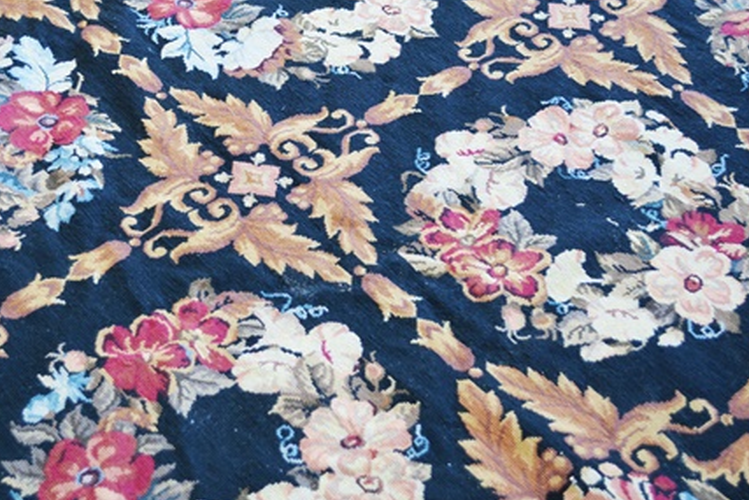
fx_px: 1534
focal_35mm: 74
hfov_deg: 27.3
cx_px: 267
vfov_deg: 18.5
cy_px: 165
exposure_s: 1/60
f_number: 5
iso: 500
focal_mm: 35
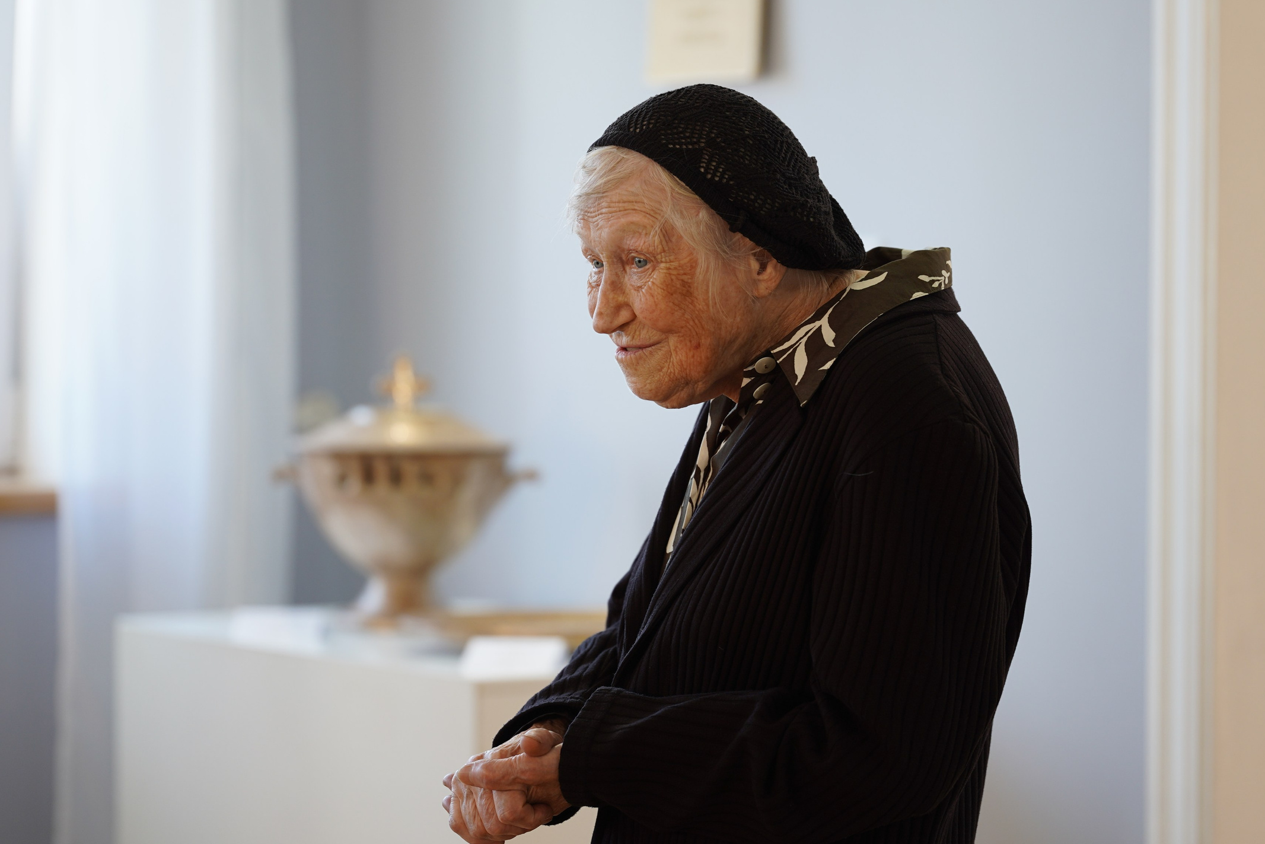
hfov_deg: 16.3
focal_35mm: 126
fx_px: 4428
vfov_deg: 10.9
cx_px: 598
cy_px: 409
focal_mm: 105
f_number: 2.8
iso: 200
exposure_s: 1/80
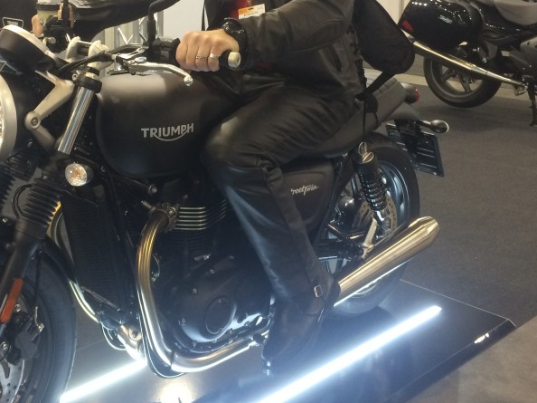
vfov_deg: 28.3
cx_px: 211
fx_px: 775
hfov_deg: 38.0
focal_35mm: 50
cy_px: 69
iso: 125
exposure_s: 1/33
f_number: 2.2
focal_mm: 4.15
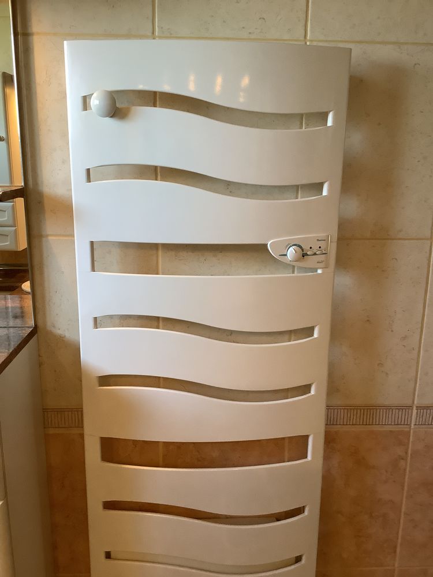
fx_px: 517
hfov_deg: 45.4
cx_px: 216
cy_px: 288
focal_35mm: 31
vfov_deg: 58.4
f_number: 2.4
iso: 200
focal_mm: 3.3
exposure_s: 1/60
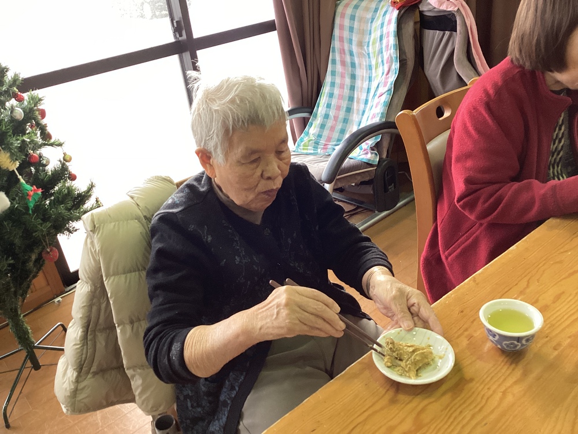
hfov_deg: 58.4
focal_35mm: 31
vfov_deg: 45.4
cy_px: 217
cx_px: 289
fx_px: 518
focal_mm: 3.3
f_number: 2.4
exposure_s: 1/60
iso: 160
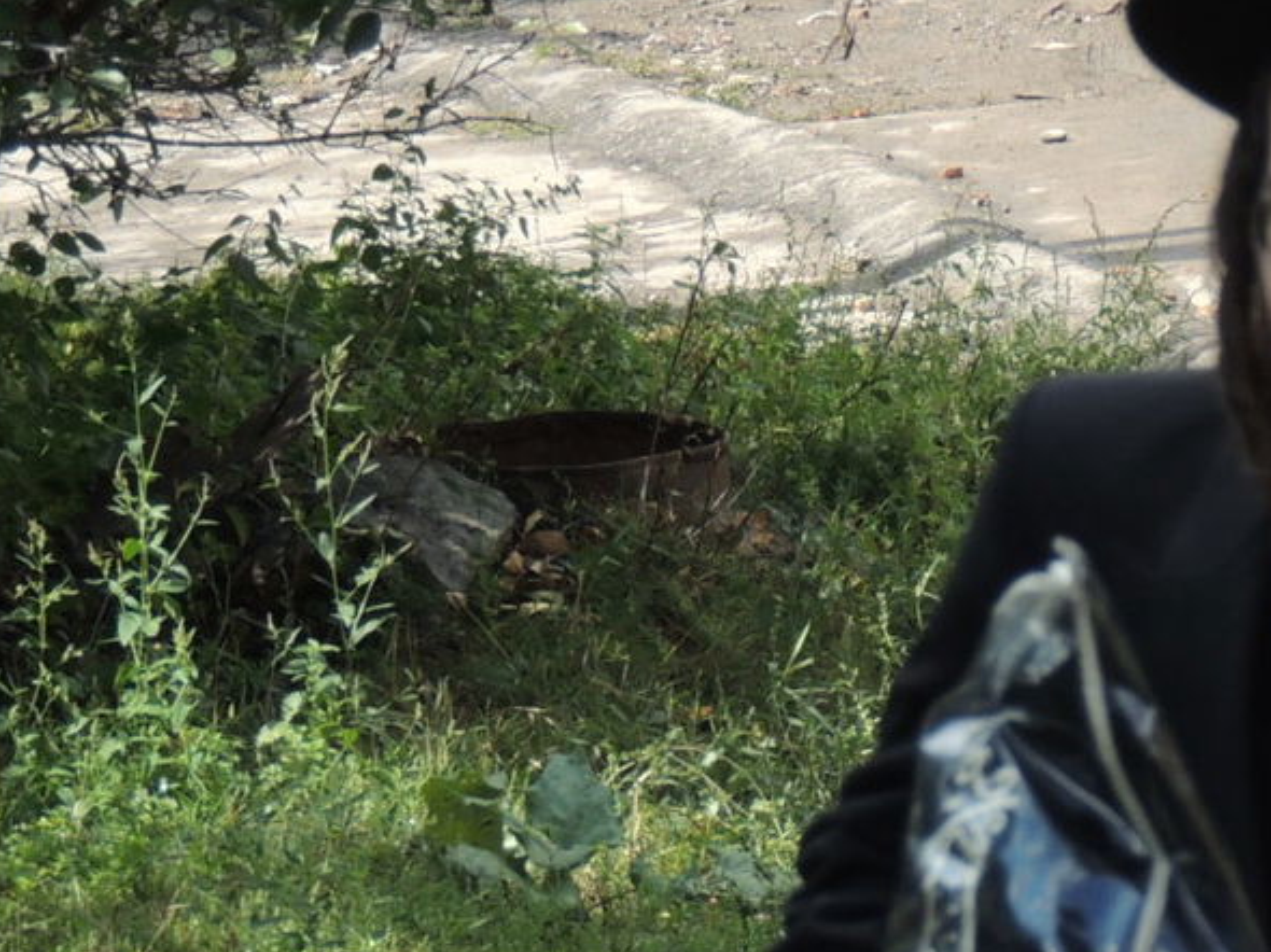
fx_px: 16112
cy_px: 523
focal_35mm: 439
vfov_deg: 3.4
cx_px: 1178
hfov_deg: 4.5
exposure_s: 1/500
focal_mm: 33
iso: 220
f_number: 4.6
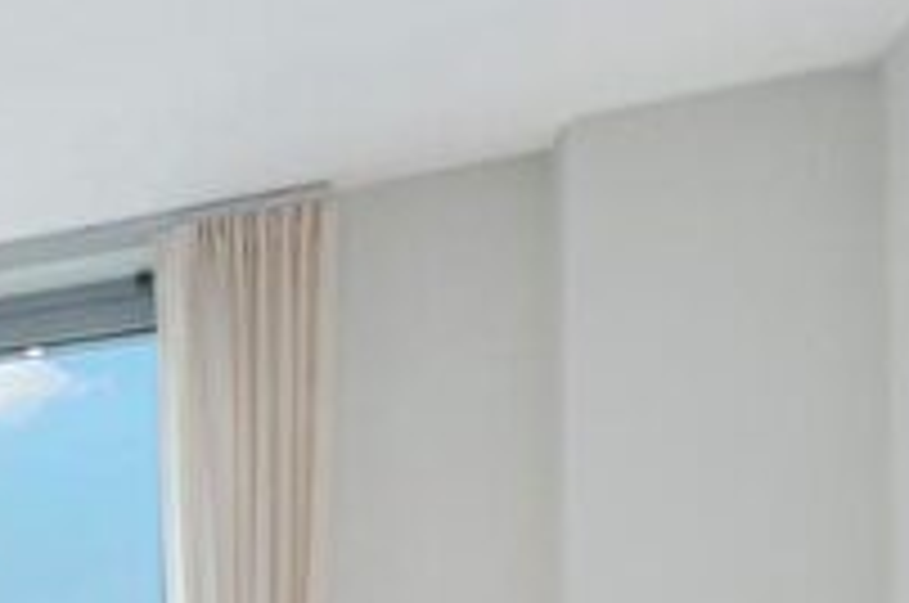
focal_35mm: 52
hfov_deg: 24.9
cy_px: 754
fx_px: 1311
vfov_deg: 23.3
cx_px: -572
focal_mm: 10
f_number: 16
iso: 500
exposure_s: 1/10
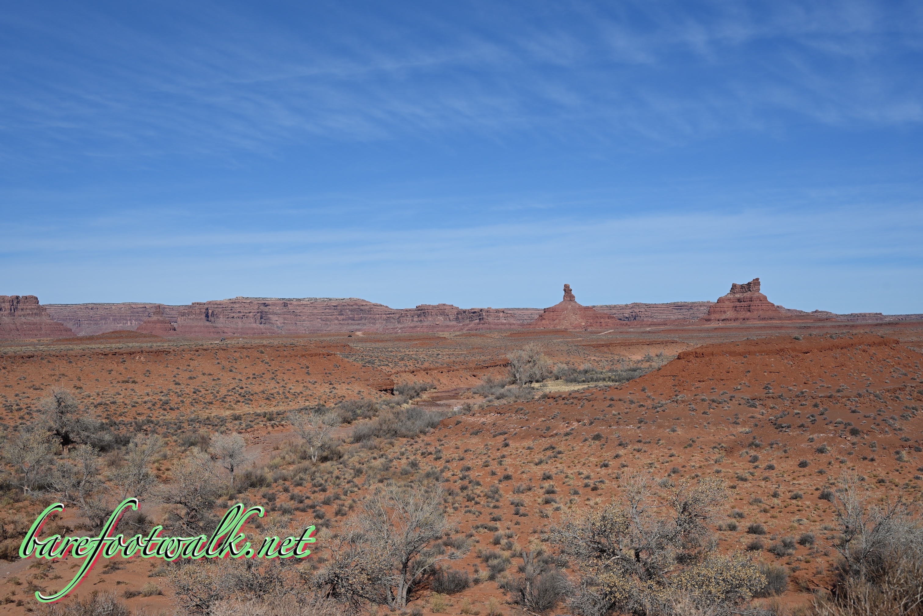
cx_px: 462
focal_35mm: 50
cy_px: 308
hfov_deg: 39.6
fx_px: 1282
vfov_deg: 27.0
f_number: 8
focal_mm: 50
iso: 160
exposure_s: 1/1000
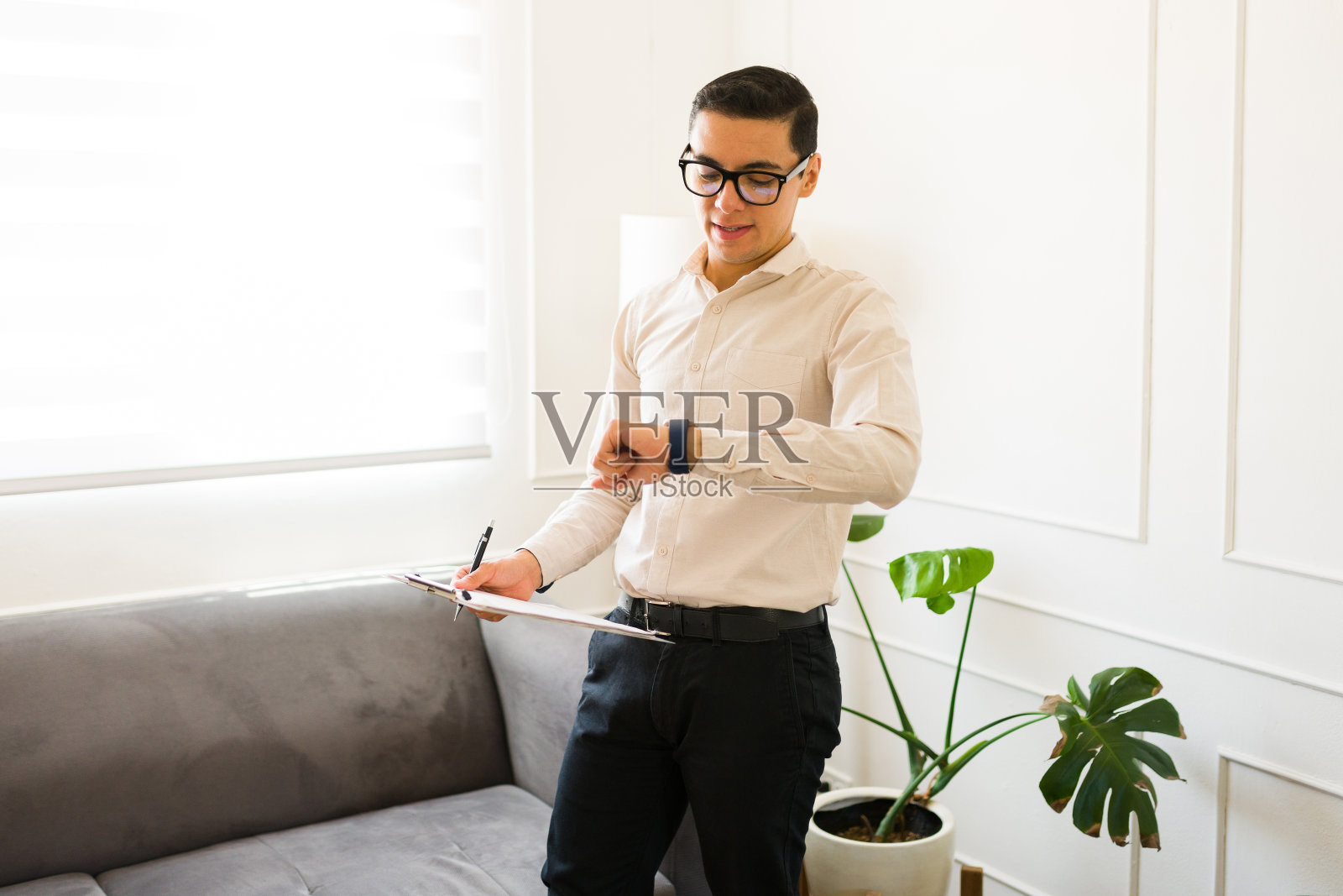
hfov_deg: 54.4
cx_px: 672
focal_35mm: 35
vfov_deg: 37.9
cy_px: 448
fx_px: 1306
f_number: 1.8
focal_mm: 35
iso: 500
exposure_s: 1/160
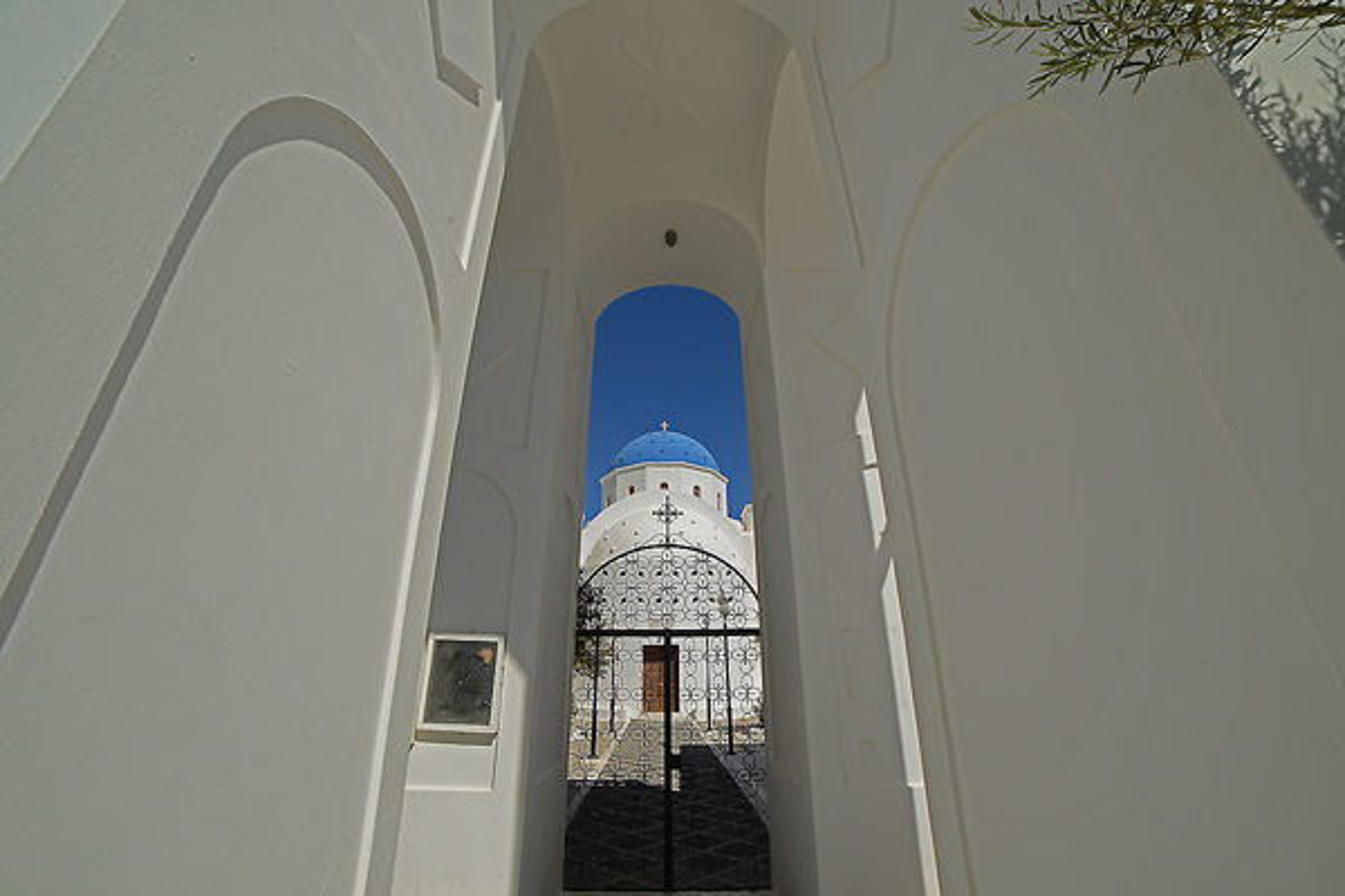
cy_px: 448
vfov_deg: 81.2
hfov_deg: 104.3
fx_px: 523
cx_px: 672
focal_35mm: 14
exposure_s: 1/200
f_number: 13
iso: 100
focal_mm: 14
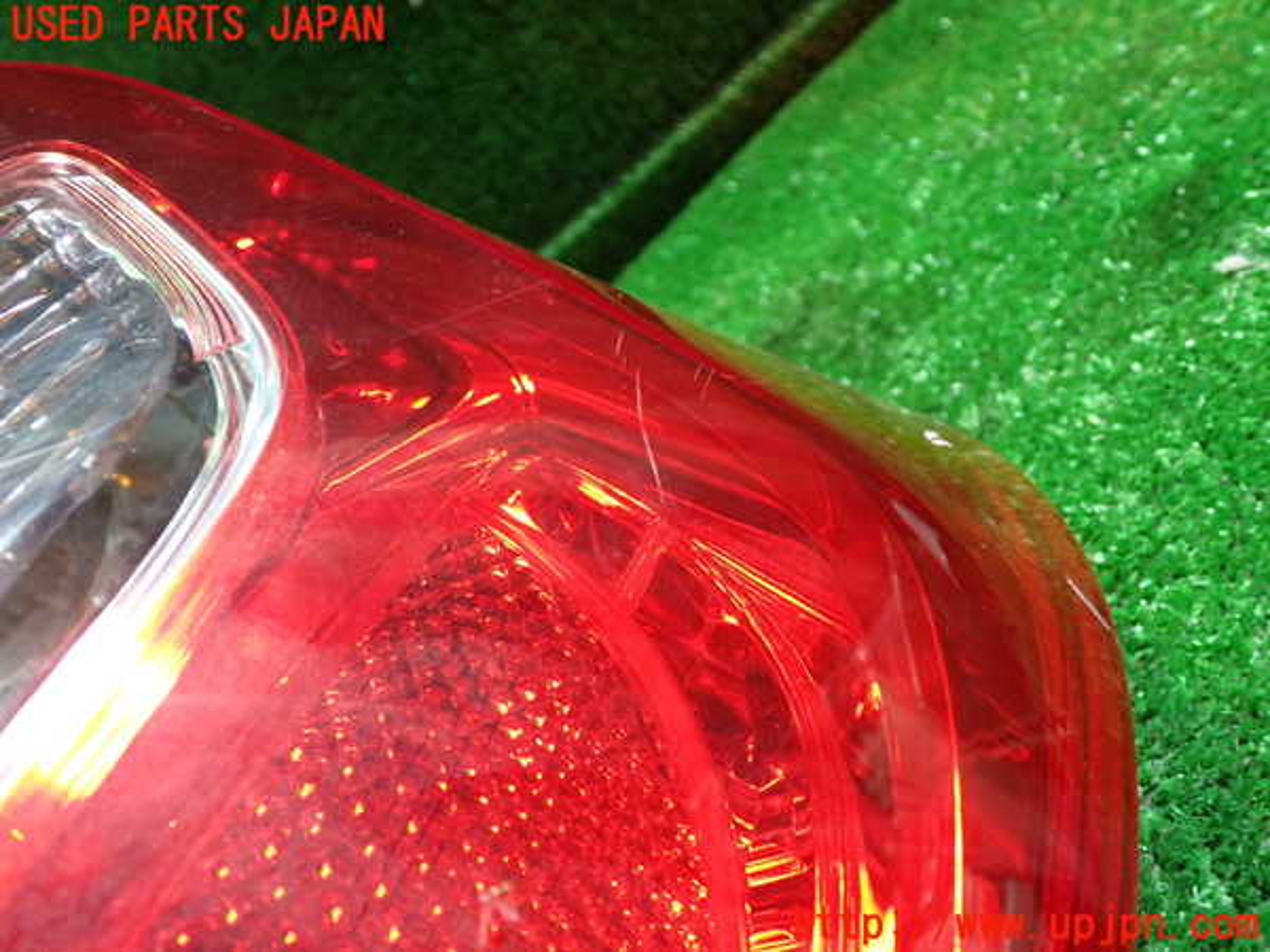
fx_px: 1174
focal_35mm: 32
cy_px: 476
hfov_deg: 56.8
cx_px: 635
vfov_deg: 44.2
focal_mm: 5.79
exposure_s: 1/30
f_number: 2.4
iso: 320
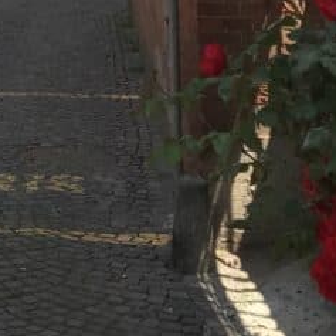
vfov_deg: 13.8
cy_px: -342
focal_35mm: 107
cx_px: -167
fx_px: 1175
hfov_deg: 15.1
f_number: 1.8
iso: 20
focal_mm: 3.99
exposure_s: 1/1742
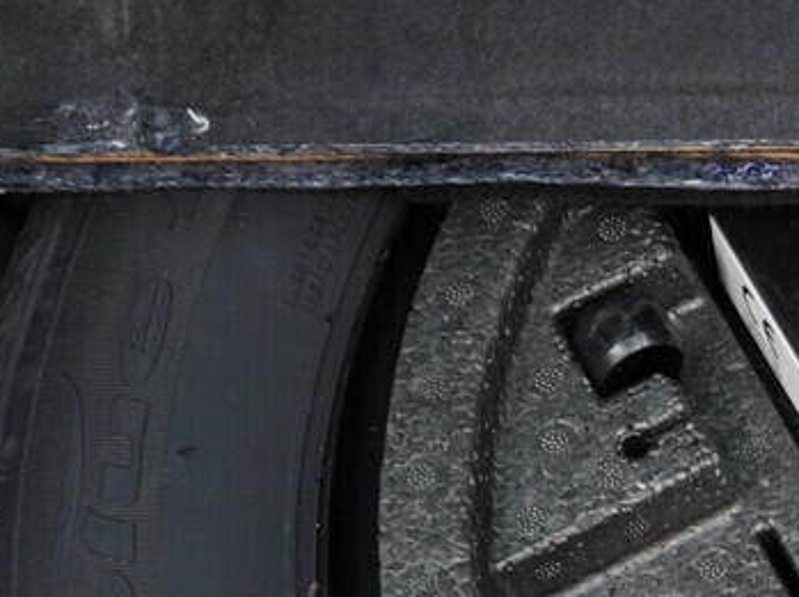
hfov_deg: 12.9
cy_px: 798
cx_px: 1303
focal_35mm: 143
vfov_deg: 10.1
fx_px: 3297
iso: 320
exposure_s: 1/40
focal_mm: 24
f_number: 2.8
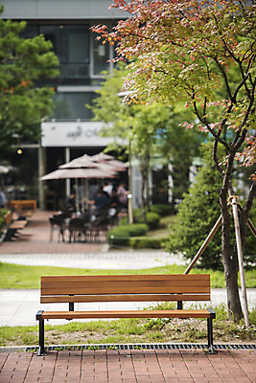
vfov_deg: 14.1
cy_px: 192
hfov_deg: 9.5
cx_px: 128
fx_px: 1545
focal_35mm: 145
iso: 200
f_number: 2.8
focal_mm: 145
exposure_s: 1/500
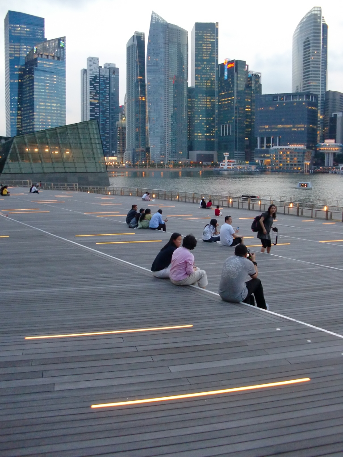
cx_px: 172
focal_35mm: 36
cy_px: 228
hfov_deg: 39.7
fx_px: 476
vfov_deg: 51.4
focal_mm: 6.3
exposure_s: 1/40
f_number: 2.8
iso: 400
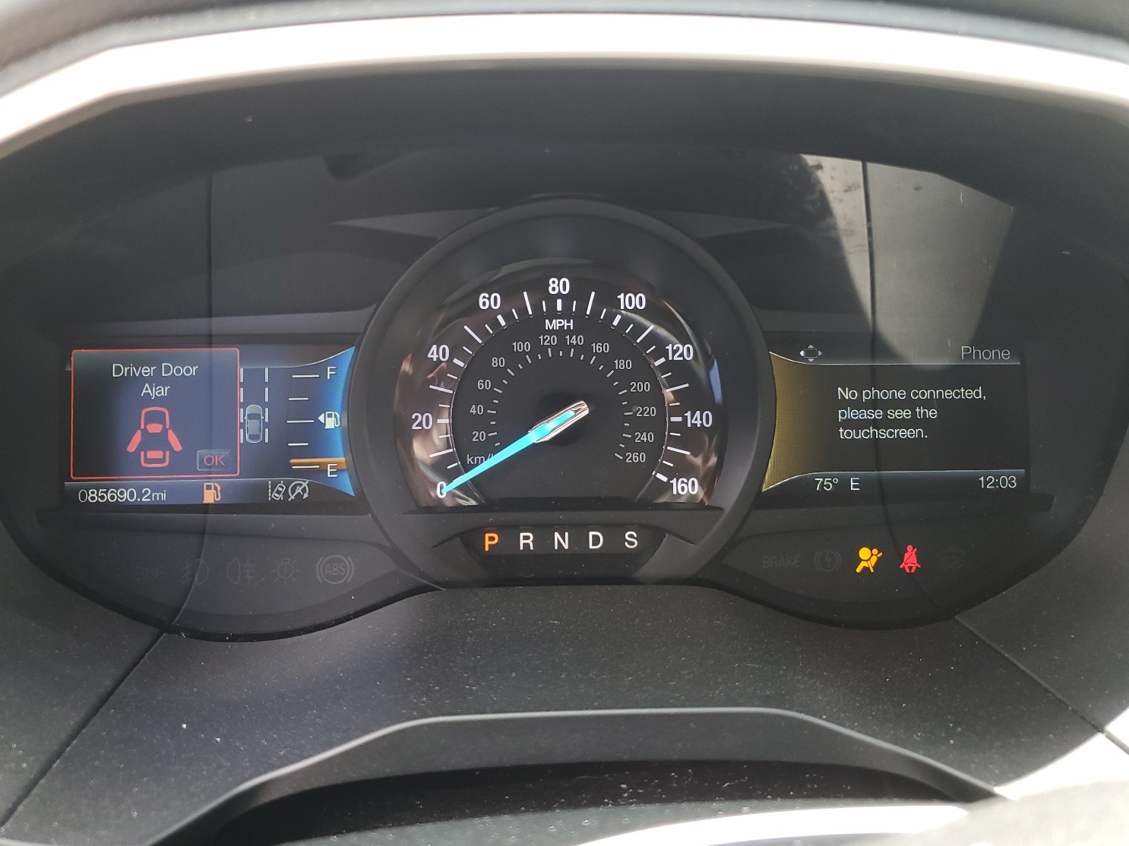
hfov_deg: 63.4
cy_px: 398
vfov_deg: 49.7
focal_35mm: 28
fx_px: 913
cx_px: 541
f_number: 1.5
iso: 61
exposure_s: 1/120
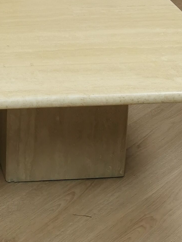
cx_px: -96
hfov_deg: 13.6
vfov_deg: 17.3
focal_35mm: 102
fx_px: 715
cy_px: -127
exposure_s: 1/100
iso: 64
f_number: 1.6
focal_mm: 5.56
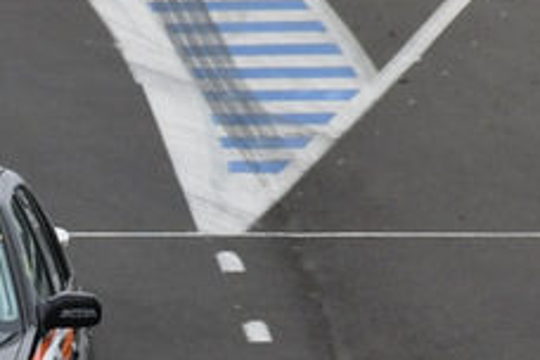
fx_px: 39537
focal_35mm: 2636
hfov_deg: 0.8
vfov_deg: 0.5
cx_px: -133
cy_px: 218
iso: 640
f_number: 10
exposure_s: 1/640
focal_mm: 500
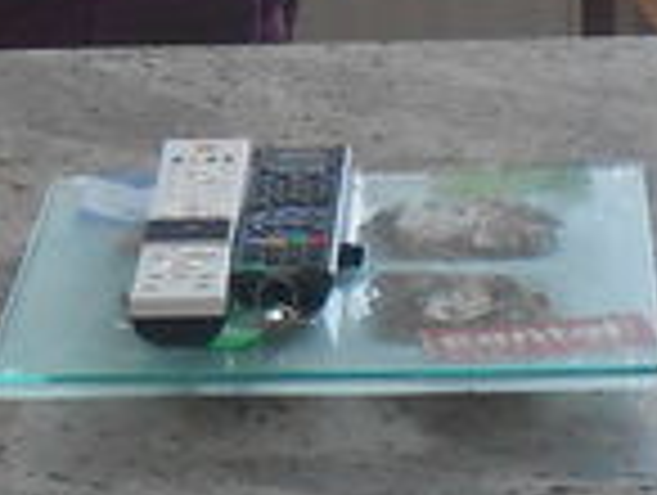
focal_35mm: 178
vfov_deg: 8.1
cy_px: 900
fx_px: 3384
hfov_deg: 11.1
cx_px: 297
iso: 250
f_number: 3.5
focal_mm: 4.6
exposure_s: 1/30
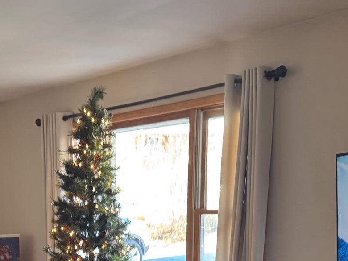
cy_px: 312
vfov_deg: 21.6
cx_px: 59
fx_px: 633
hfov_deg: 29.9
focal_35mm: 63
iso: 400
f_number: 1.78
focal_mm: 6.76
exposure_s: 1/60
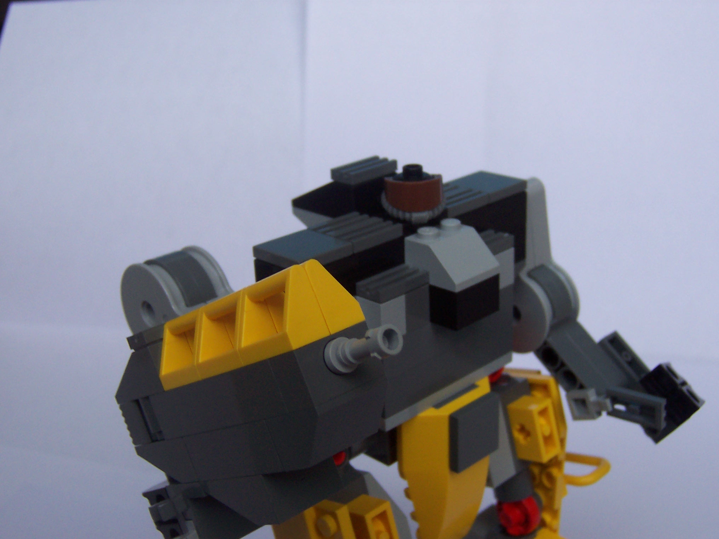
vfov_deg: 28.0
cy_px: 270
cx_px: 360
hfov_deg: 36.8
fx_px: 1080
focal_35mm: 52
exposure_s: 1/30
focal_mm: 8
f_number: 3.4
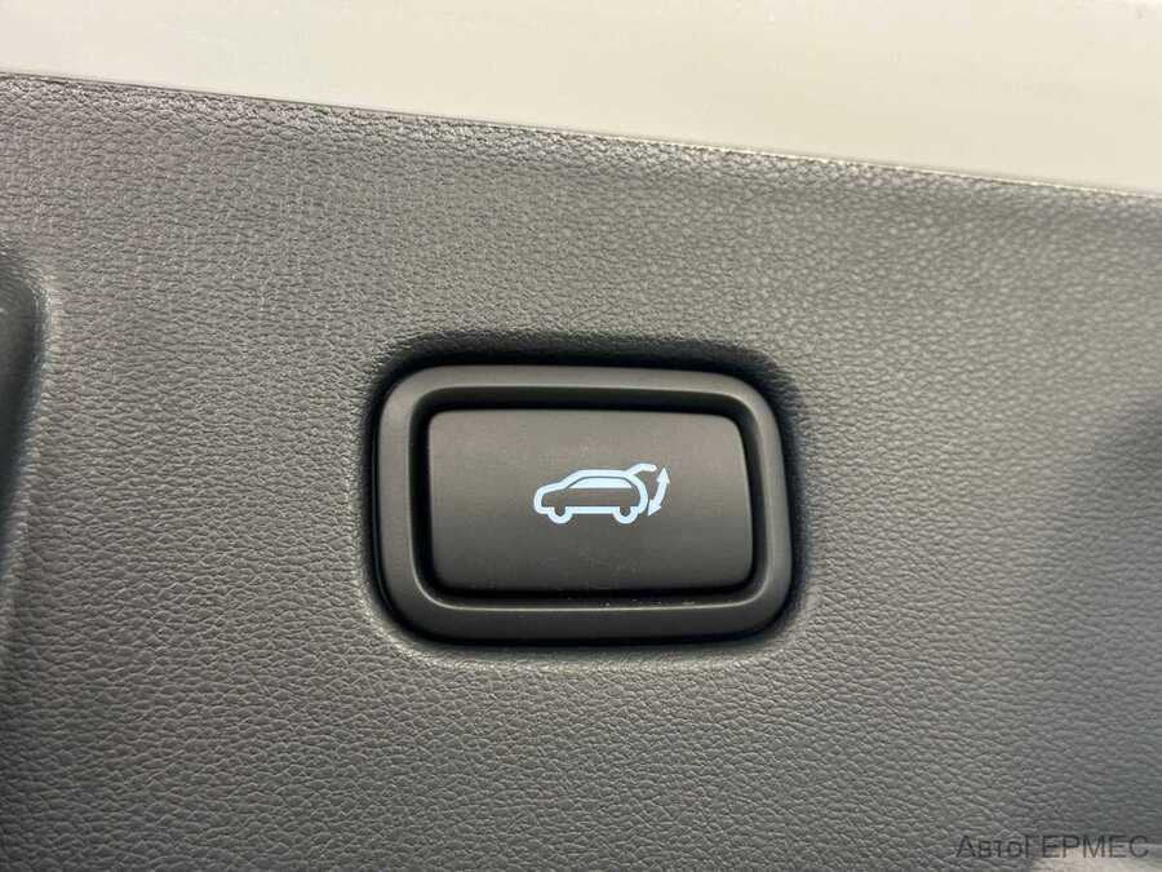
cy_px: 436
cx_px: 581
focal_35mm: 48
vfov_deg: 30.3
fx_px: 1611
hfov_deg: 39.7
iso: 250
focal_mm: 6.86
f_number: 1.78
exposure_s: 1/50
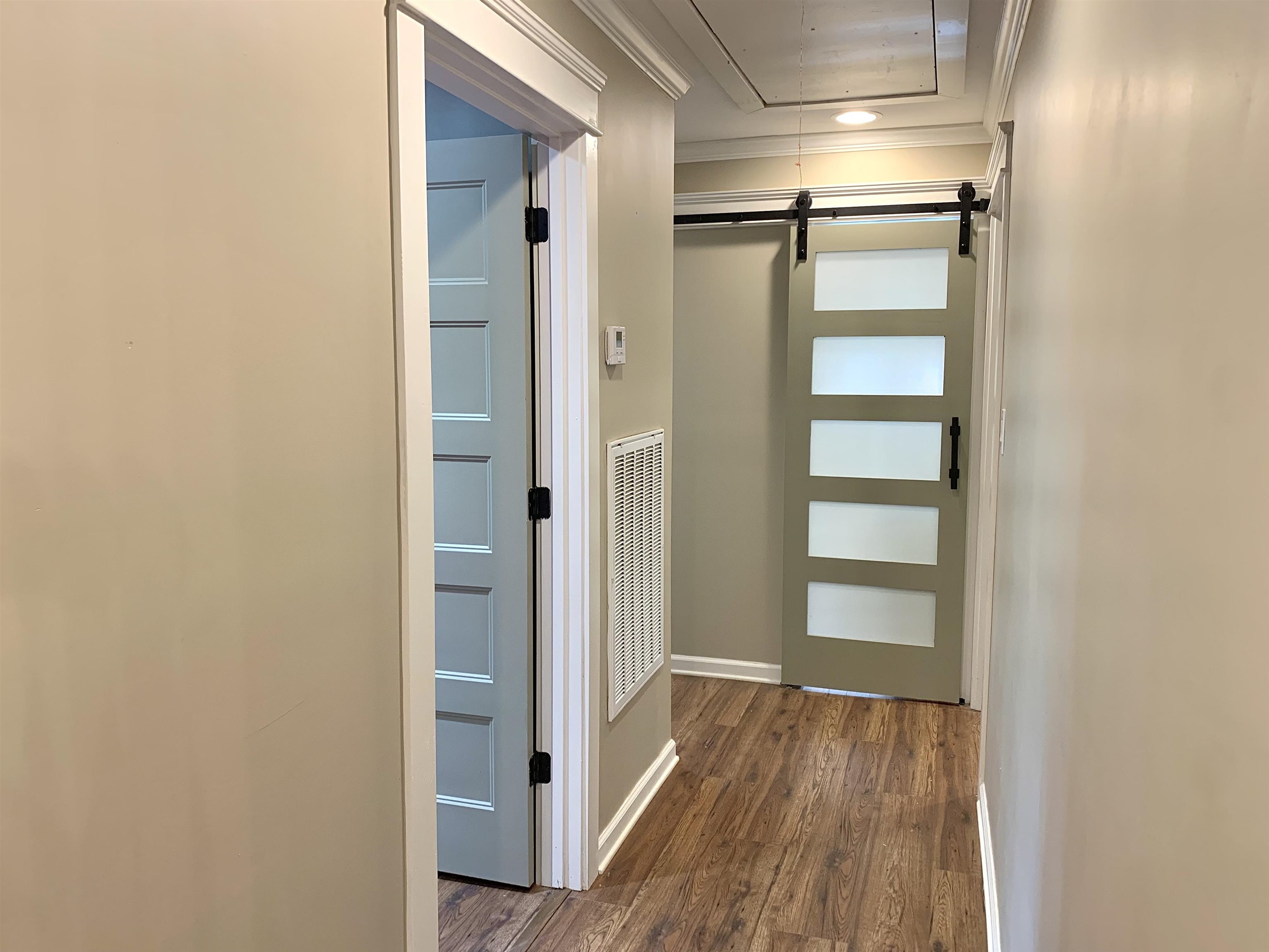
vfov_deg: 53.1
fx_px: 953
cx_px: 634
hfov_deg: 67.3
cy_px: 476
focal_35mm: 26
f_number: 1.8
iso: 125
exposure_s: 1/60
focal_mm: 4.25
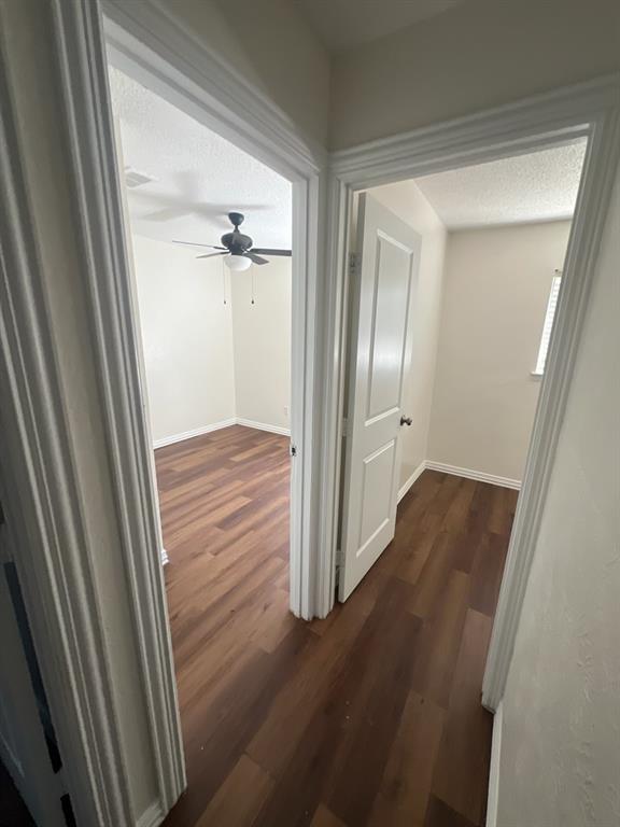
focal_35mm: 13
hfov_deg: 89.9
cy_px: 414
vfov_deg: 106.2
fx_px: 310
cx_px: 310
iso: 160
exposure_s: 1/99
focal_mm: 1.57
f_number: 1.8
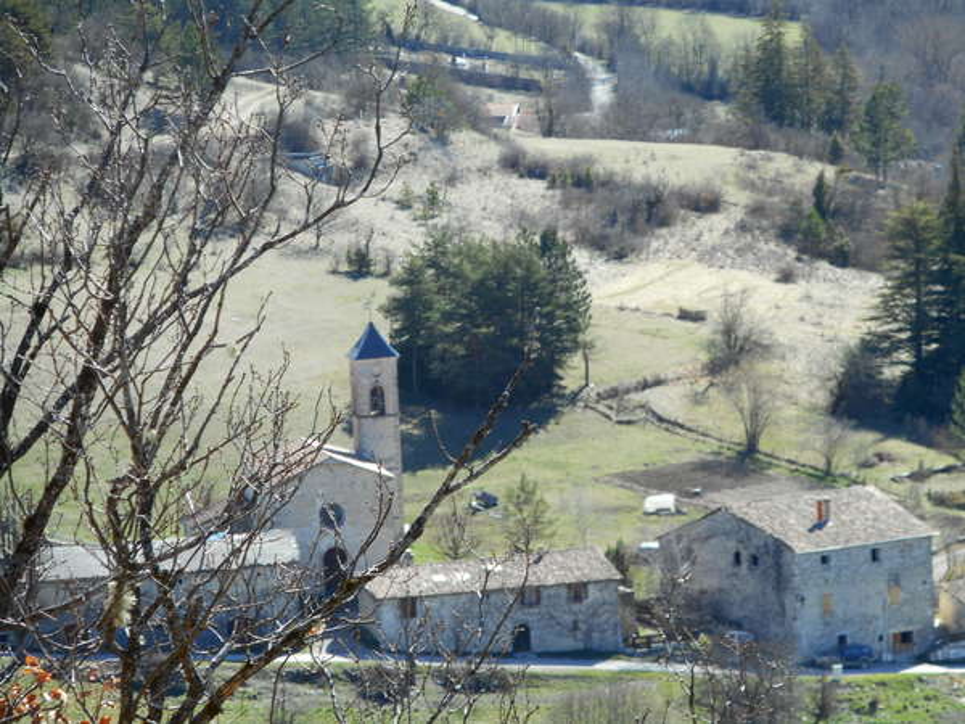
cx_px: 482
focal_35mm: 200
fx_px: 5575
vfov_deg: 7.4
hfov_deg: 9.9
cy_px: 362
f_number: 6.6
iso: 80
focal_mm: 36
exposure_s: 1/80
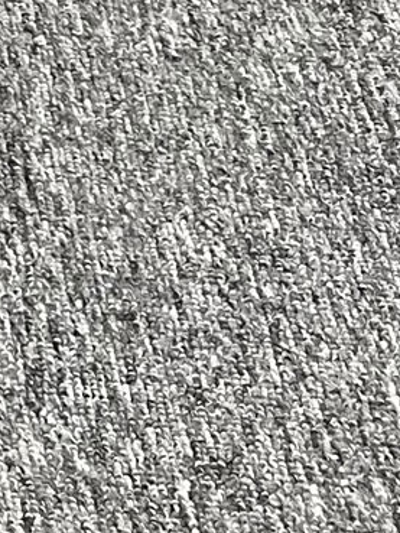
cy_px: -628
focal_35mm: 169
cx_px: -744
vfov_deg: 10.5
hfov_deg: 7.8
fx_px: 2602
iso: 80
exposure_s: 1/50
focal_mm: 5.7
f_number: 1.5
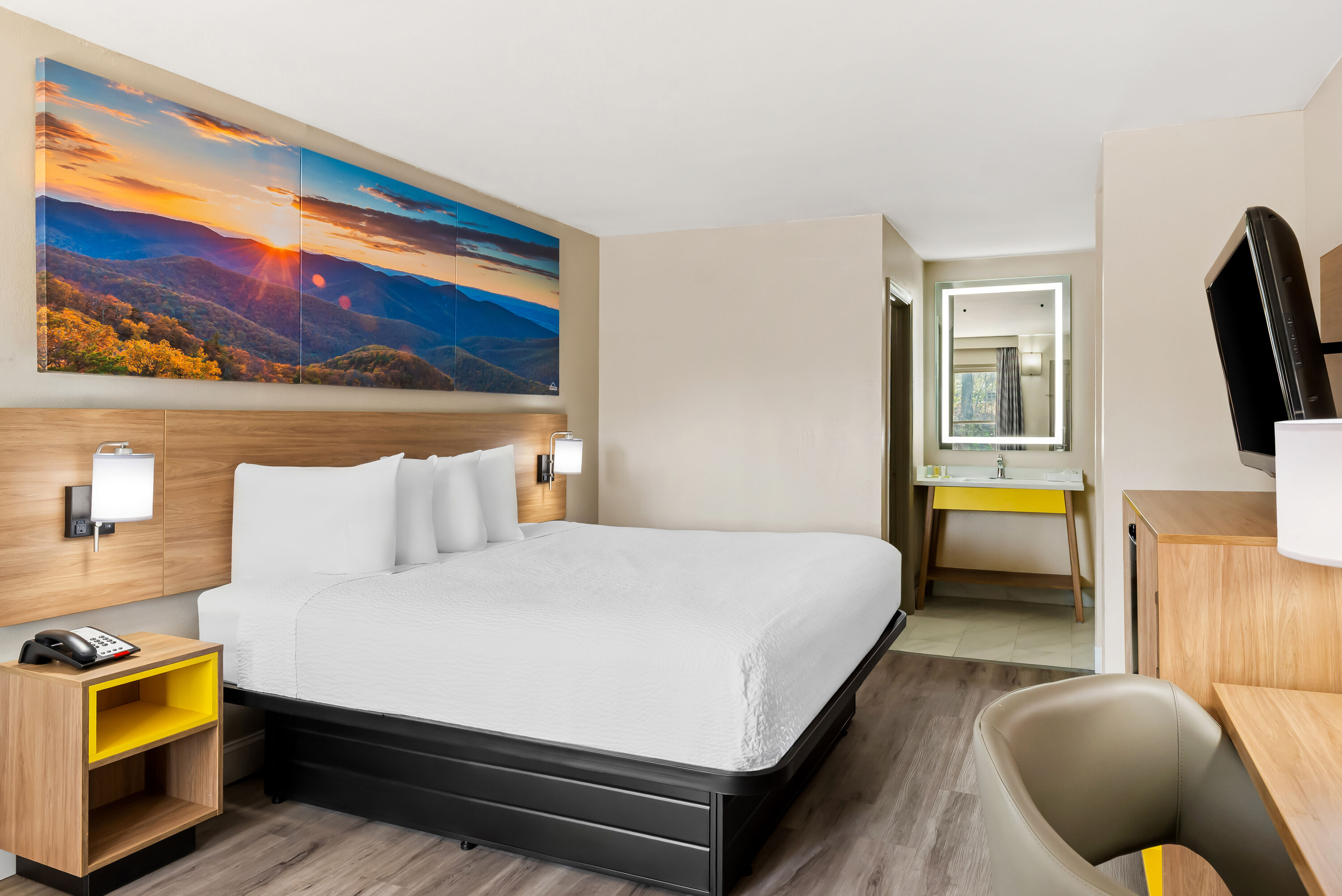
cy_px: 448
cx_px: 671
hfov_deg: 67.4
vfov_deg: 48.0
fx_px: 1007
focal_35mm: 27
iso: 250
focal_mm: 27
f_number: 9
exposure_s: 1/5
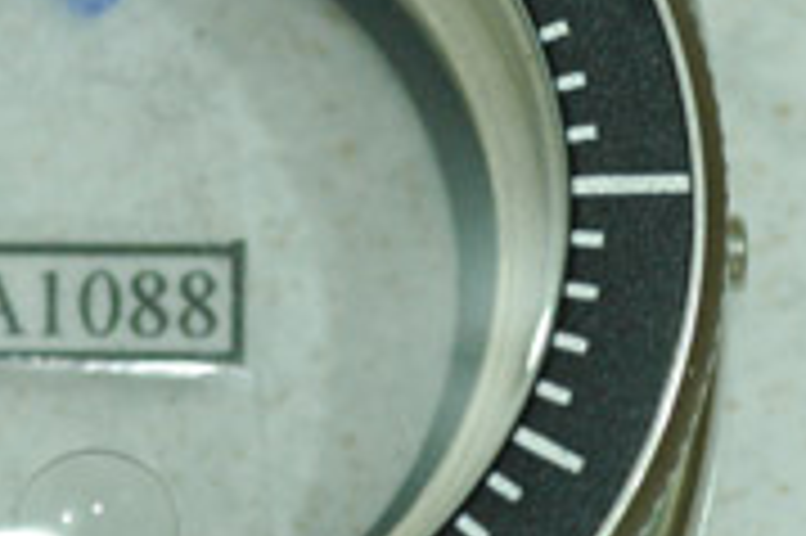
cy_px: 196
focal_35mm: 453
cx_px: 86
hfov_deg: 4.6
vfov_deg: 3.0
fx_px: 10133
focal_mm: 90
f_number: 8
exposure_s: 1/8
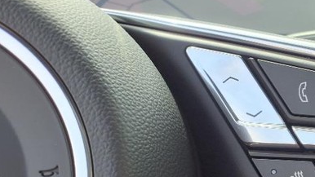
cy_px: 149
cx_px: 318
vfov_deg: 19.5
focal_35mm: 61
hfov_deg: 31.6
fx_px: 509
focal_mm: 3.58
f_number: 1.9
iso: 40
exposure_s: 1/213
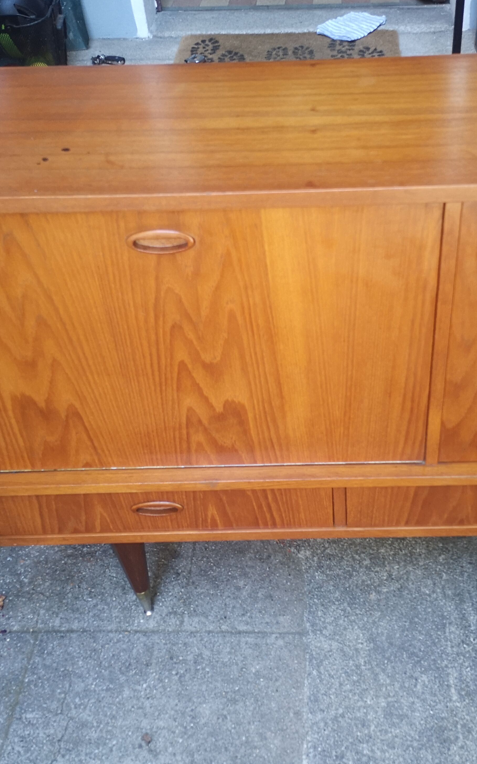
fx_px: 811
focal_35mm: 39
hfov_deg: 32.5
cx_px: 323
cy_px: 375
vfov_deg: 50.4
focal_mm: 3.95
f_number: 1.8
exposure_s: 1/50
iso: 64
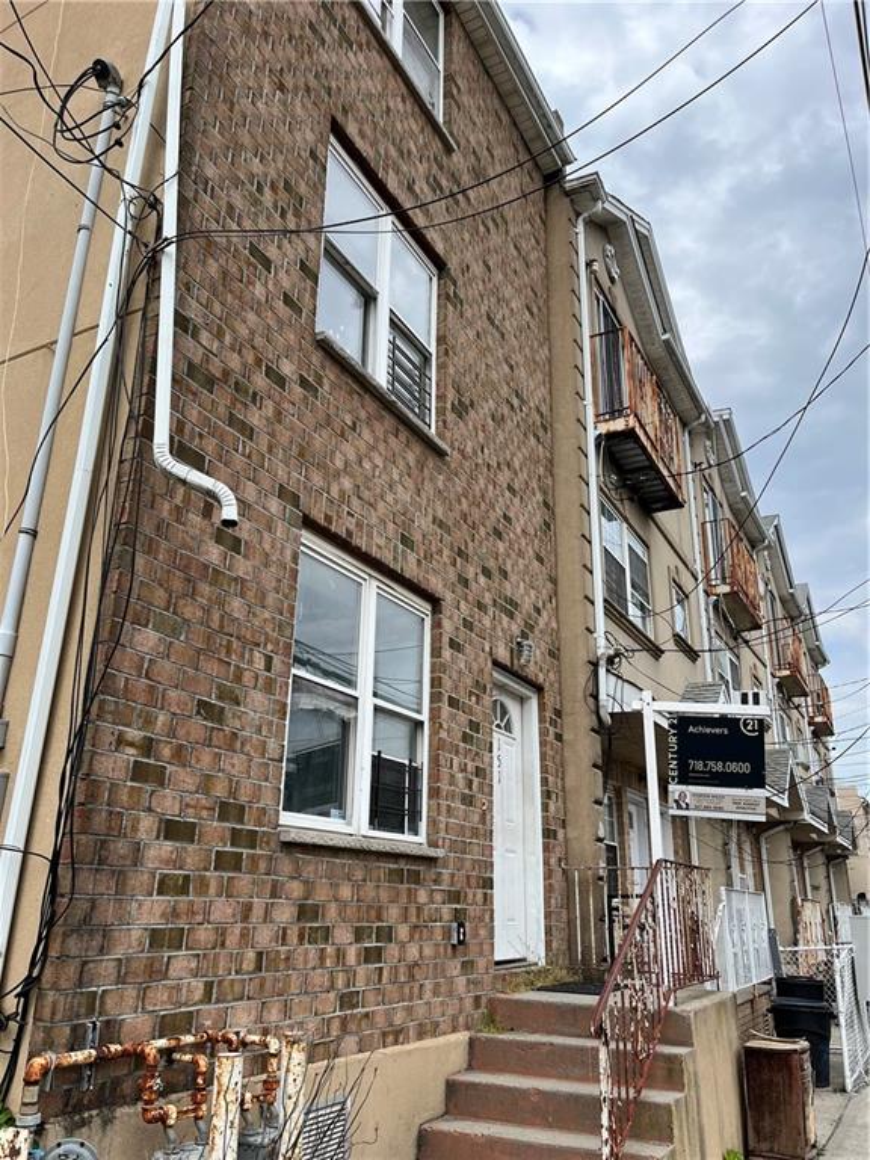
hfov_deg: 53.1
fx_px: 871
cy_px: 580
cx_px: 435
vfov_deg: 67.3
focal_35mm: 26
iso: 50
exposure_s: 1/1957
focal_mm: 5.1
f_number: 1.6
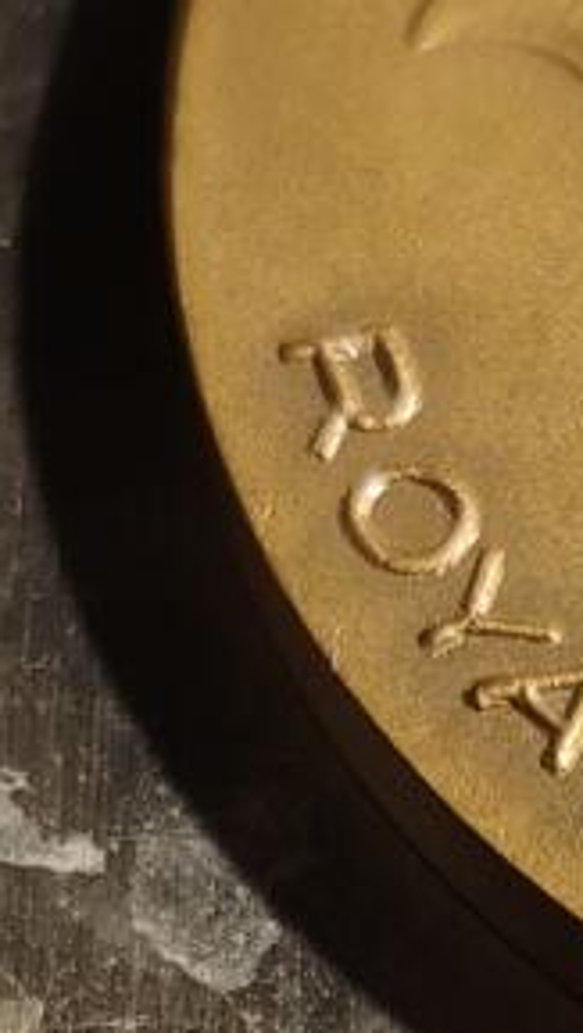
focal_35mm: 156
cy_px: 1387
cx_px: 461
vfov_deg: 13.2
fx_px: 4279
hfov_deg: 7.8
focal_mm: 6.06
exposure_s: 1/100
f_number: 1.6
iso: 200
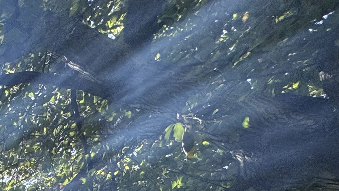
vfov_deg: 14.7
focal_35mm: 57
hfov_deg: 22.9
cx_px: -252
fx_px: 512
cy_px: 441
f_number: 2.2
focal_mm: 2.22
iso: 40
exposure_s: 1/779
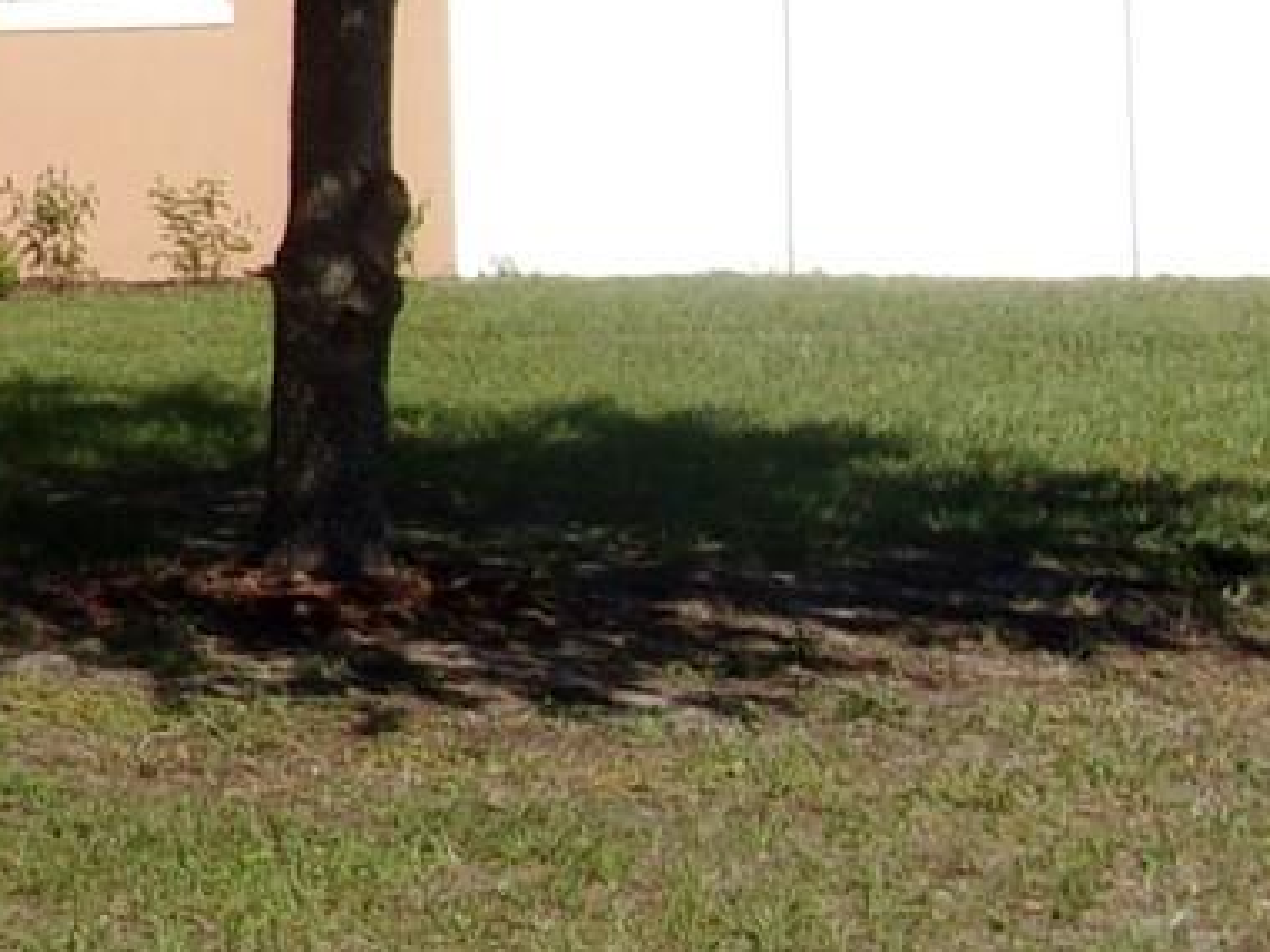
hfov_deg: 14.7
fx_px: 4329
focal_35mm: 118
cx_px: -996
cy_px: 144
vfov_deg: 12.5
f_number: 10.8
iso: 80
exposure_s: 1/140
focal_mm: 5.1
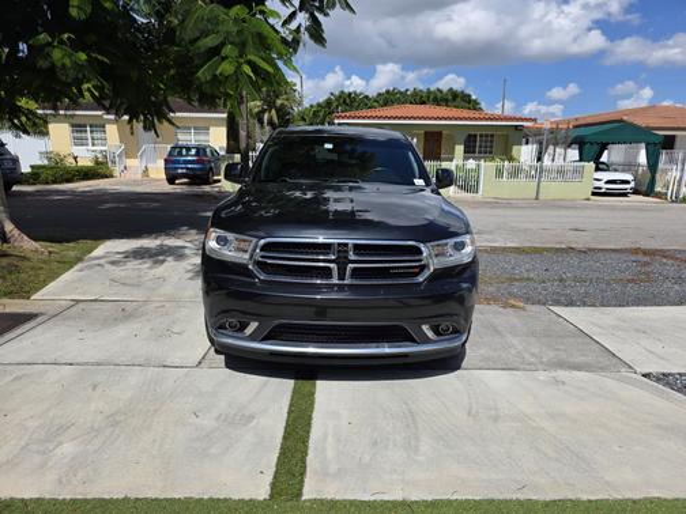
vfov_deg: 58.9
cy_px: 257
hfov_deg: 73.9
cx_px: 343
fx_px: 456
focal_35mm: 23
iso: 80
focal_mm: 6.3
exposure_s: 1/7944
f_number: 1.7
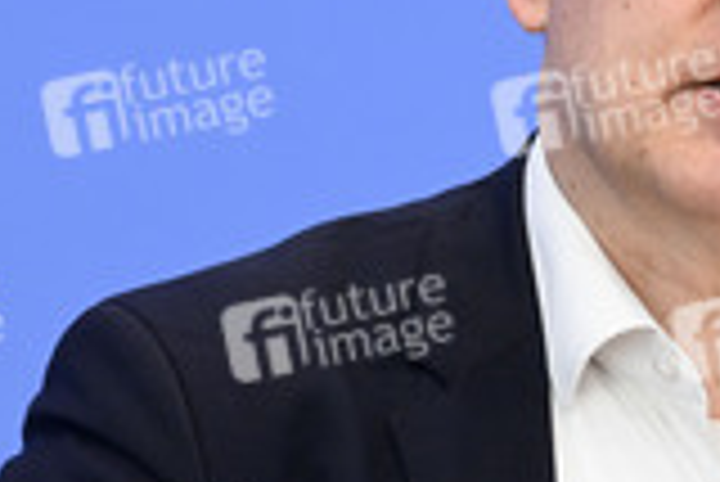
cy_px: 216
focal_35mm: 380
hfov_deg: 5.4
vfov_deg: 3.6
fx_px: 7607
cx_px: 668
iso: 3200
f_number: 6.3
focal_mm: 135
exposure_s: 1/400
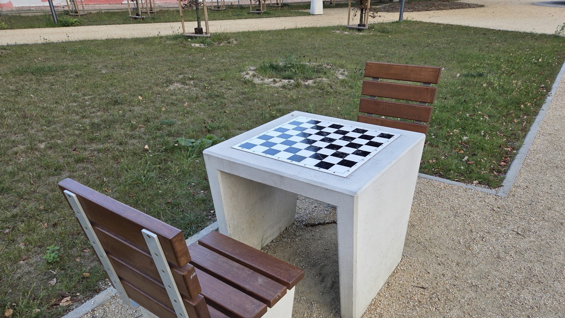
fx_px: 390
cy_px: 214
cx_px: 290
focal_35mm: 26
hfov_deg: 71.9
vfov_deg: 43.7
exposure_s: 1/180
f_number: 1.8
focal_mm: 5.4
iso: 32
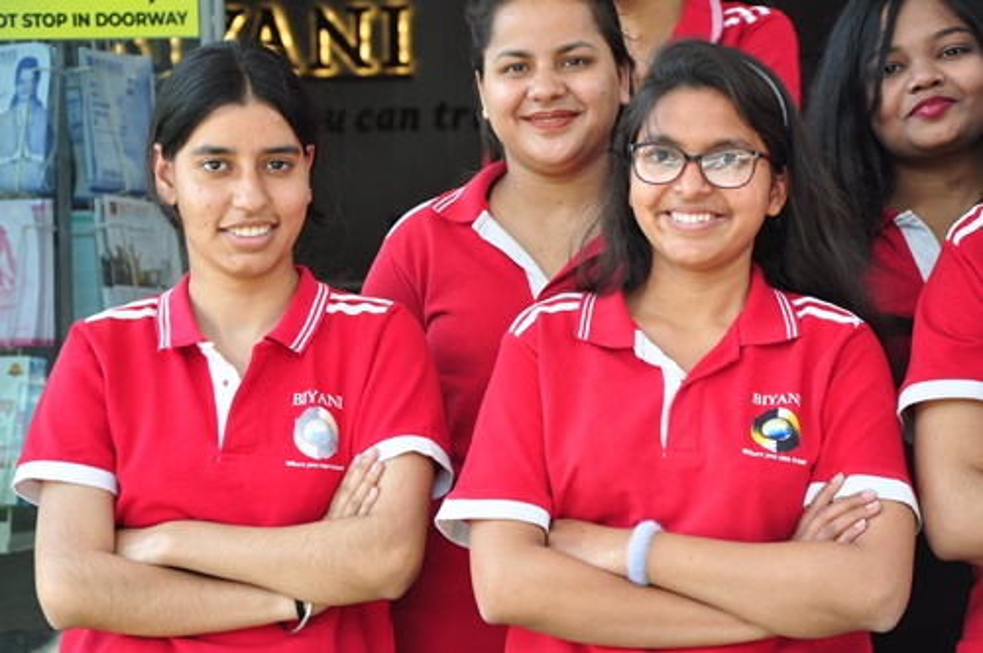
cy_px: 326
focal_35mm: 93
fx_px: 2536
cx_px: 492
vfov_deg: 14.7
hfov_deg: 21.9
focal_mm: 62
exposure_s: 1/125
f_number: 7.1
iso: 320
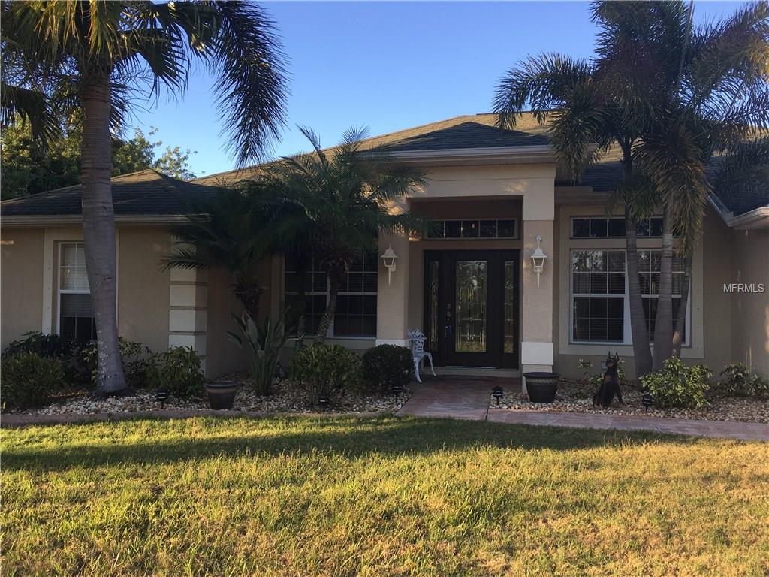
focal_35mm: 29
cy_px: 288
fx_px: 644
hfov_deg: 61.7
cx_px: 384
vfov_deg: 48.2
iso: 25
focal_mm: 4.15
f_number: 2.2
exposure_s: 1/277
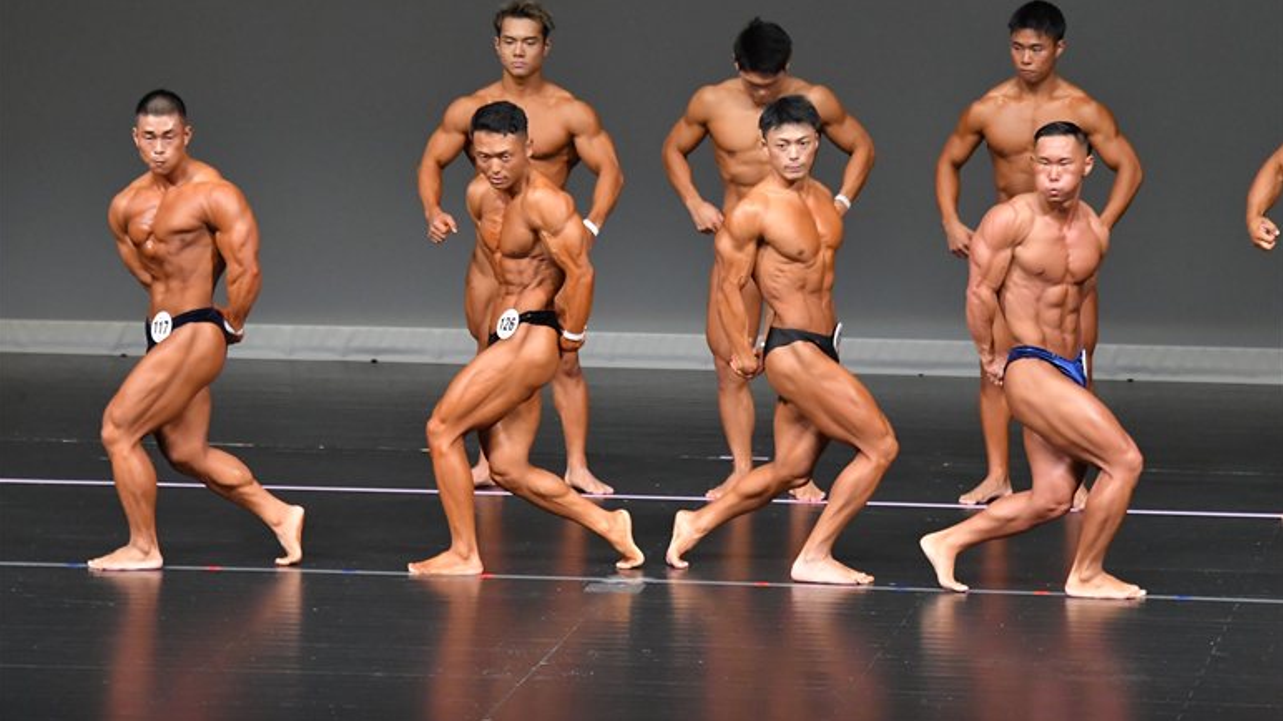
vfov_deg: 4.5
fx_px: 9116
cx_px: 641
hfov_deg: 8.1
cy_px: 332
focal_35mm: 268
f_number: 5.6
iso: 5000
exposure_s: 1/400
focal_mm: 170
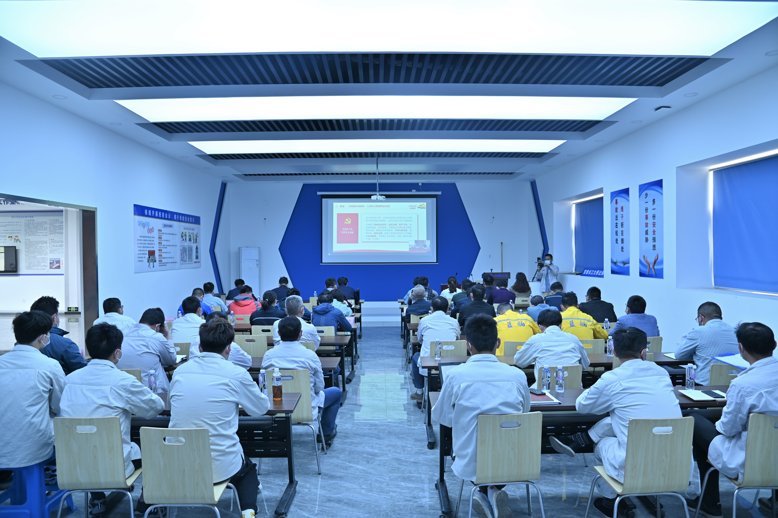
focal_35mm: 24
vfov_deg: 53.1
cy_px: 259
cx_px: 389
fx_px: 518
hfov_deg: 73.8
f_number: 4.5
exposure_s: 1/40
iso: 250
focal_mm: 24
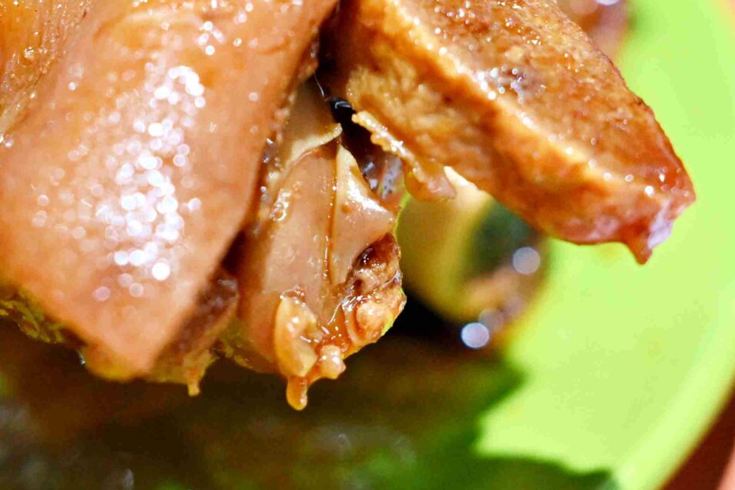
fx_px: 4083
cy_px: 49
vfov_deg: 6.9
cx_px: 124
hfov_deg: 10.3
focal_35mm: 200
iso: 2200
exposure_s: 1/160
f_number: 3.2
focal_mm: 50
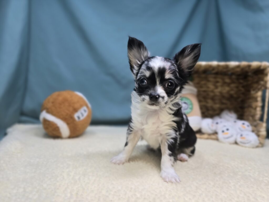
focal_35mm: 23
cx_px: 134
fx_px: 179
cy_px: 101
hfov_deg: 73.9
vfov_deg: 58.9
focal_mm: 6.3
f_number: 1.7
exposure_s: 1/54
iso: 32
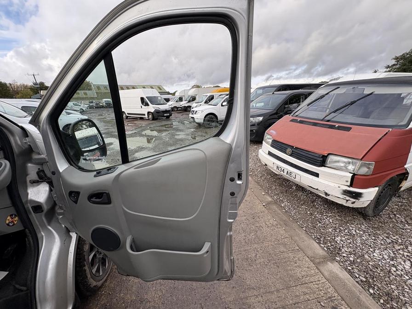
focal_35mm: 14
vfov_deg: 85.7
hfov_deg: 102.1
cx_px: 206
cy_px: 154
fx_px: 167
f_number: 2.2
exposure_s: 1/403
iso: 40
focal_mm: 2.22
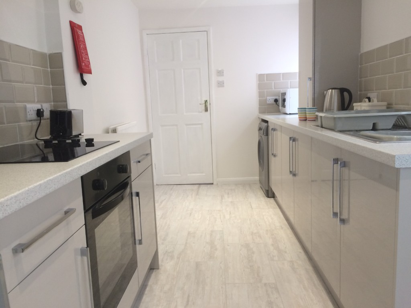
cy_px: 154
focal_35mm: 29
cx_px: 206
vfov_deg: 48.2
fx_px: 344
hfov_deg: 61.7
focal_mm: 4.15
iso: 50
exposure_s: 1/33
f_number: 2.2
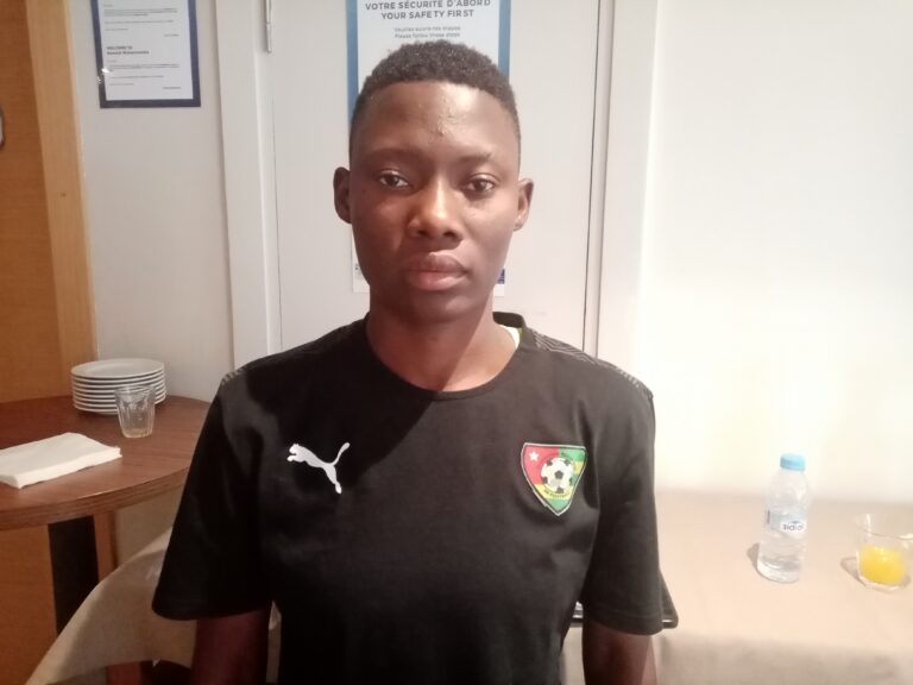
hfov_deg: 67.3
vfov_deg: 53.1
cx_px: 456
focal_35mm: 26
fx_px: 686
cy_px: 342
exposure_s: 1/20
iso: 1442
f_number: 1.8
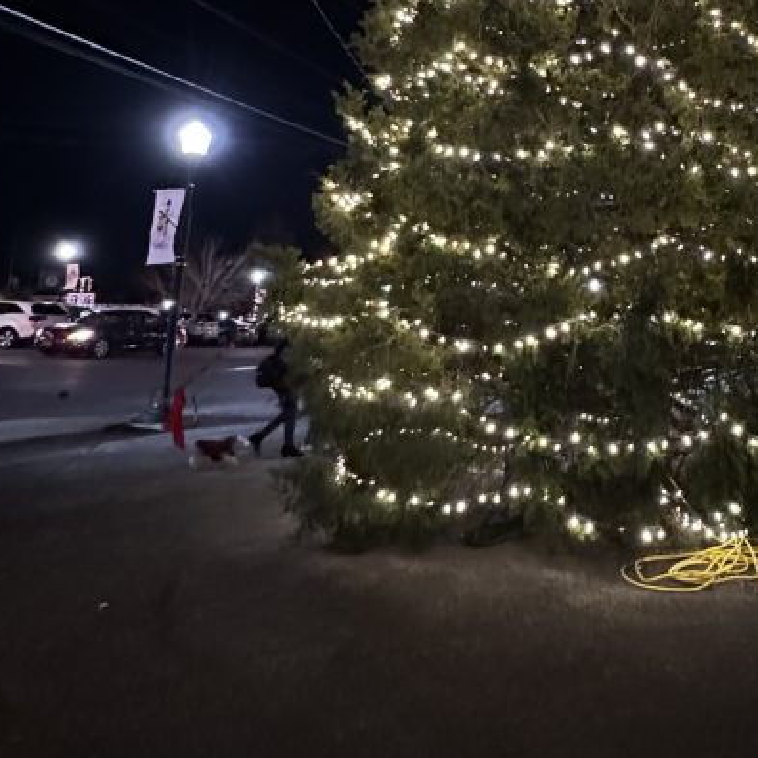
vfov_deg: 48.6
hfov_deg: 48.0
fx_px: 793
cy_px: 167
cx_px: 614
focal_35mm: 32
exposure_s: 1/30
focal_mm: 2.22
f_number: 2.2
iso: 1600
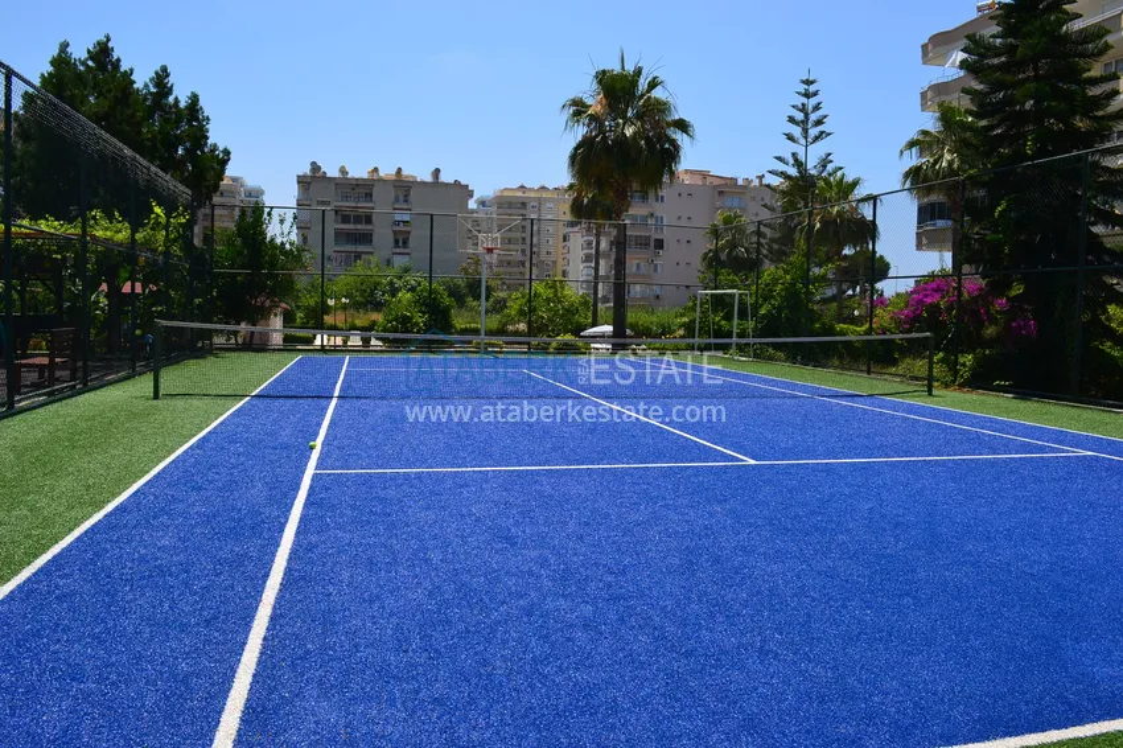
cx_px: 562
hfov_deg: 67.4
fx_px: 842
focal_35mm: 27
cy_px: 374
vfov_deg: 47.9
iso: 400
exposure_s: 1/500
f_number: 11
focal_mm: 18
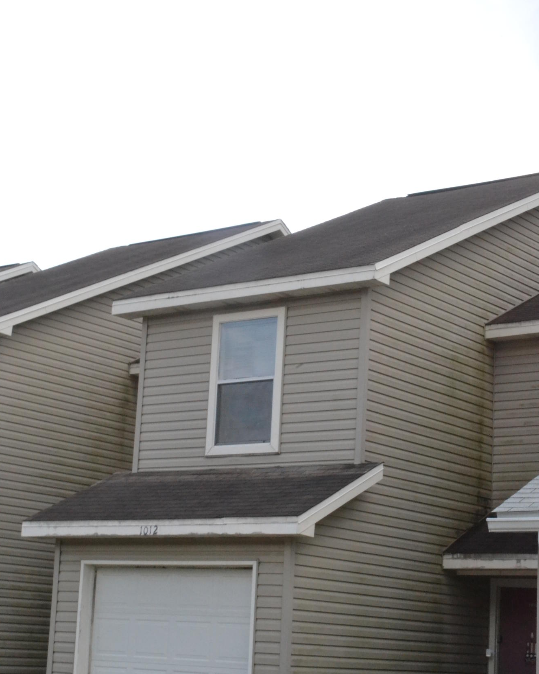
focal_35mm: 68
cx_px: 269
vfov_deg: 27.9
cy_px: 385
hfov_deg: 22.5
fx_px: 1356
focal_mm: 40
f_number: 36
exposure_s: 1/200
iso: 3200
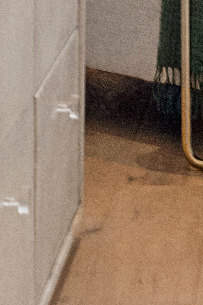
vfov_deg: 6.6
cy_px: -313
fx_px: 2563
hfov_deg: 4.5
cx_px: 299
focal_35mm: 303
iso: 250
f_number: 6.3
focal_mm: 50
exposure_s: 1/40
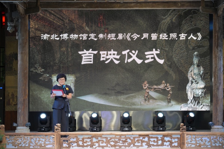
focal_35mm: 77
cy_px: 74
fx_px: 479
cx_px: 112
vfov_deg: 17.7
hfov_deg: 26.3
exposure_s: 1/250
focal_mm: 77
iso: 640
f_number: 4.5
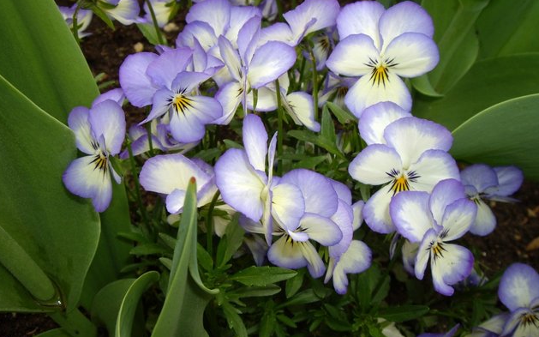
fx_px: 602
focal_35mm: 41
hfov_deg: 48.2
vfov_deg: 31.2
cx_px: 266
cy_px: 157
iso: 50
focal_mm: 6.2
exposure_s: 1/40
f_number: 4.3
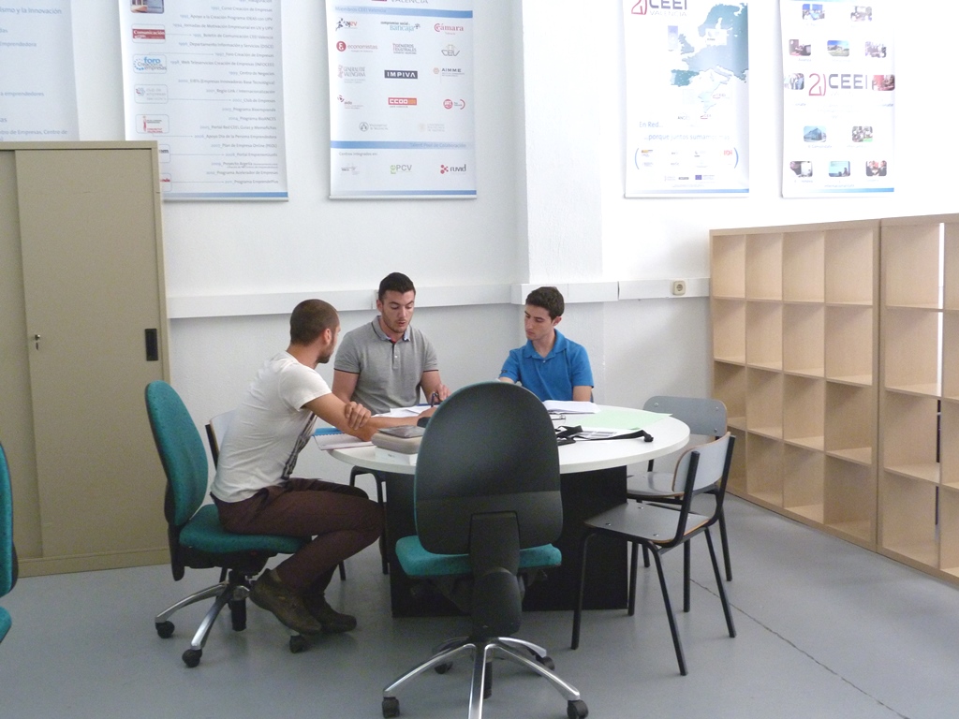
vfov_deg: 39.7
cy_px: 360
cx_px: 480
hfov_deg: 51.4
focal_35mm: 36
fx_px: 997
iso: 400
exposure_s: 1/60
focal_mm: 6.5
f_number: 3.1
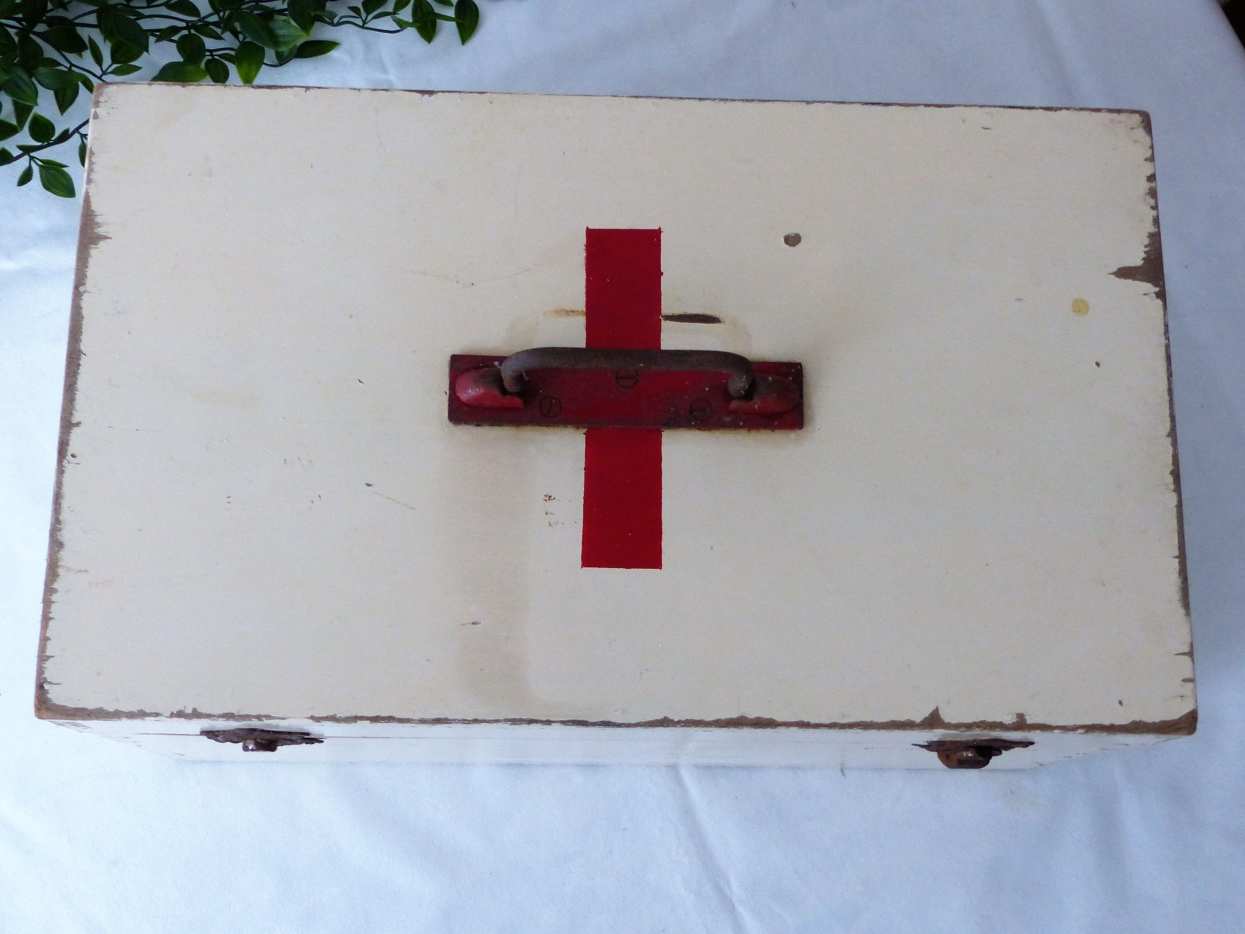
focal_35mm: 44
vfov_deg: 32.9
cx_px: 622
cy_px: 467
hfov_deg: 42.9
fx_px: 1583
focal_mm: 7.6
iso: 400
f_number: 2.8
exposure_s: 1/60
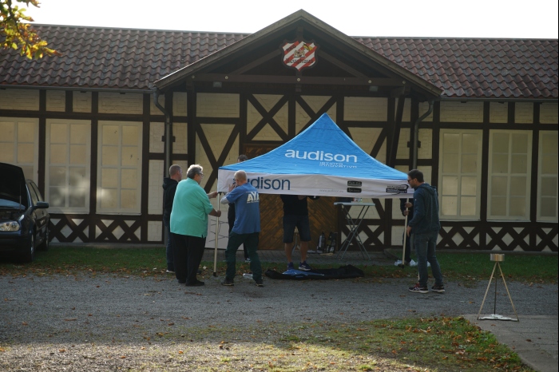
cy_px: 186
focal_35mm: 70
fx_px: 1086
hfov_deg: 28.9
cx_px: 280
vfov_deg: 19.4
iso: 100
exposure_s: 1/320
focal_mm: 70
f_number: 2.8
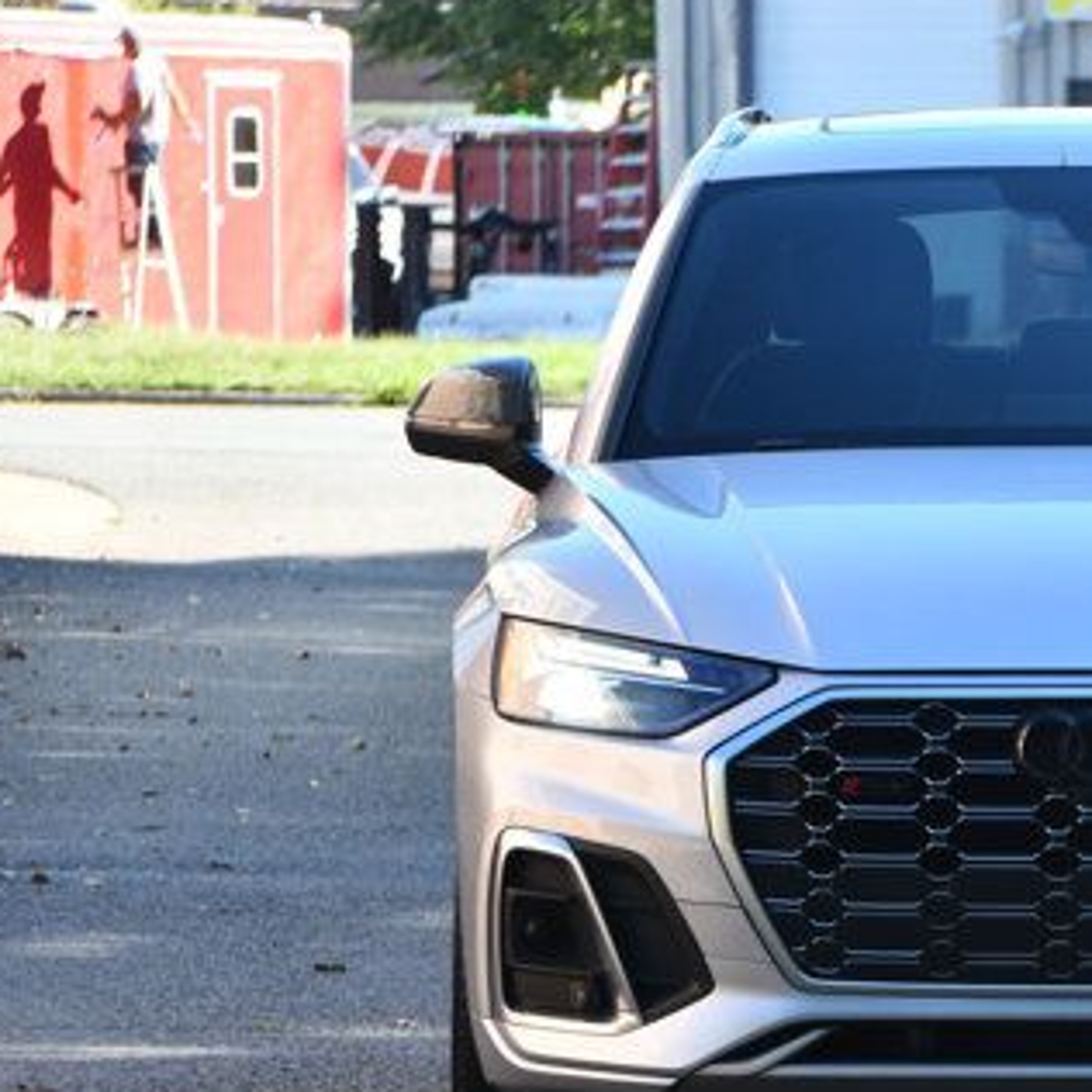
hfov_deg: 6.1
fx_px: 10136
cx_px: 1082
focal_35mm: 284
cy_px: 606
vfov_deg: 6.2
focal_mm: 110
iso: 280
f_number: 5.6
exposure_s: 1/250
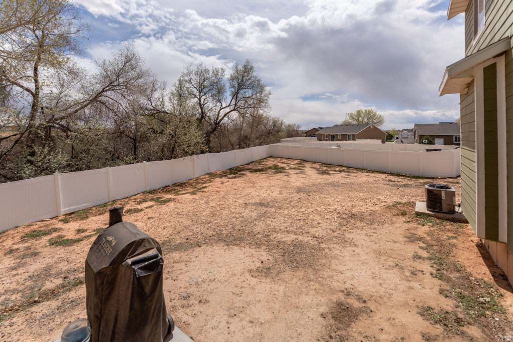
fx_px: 200
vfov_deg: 81.2
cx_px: 256
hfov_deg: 104.2
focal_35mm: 14
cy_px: 171
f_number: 7.1
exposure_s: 1/2500
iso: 320
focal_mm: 14
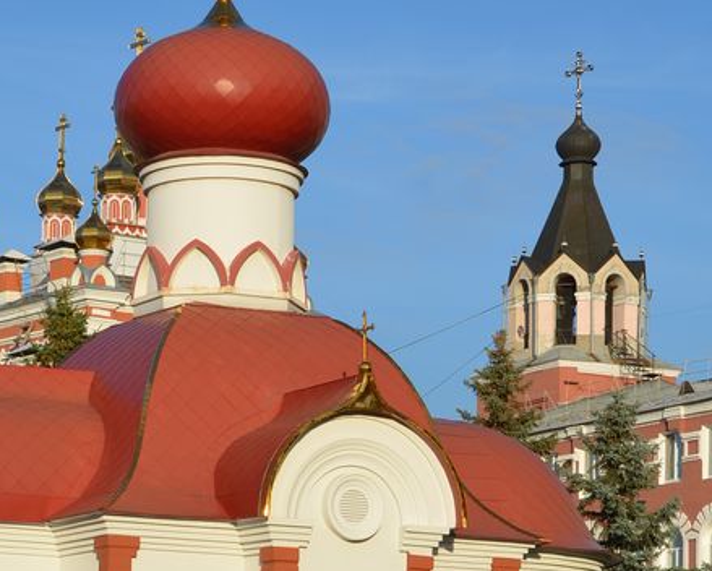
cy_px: 631
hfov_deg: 14.3
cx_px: 191
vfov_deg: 11.3
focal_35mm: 134
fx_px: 2832
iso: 100
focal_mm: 35
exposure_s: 1/320
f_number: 9
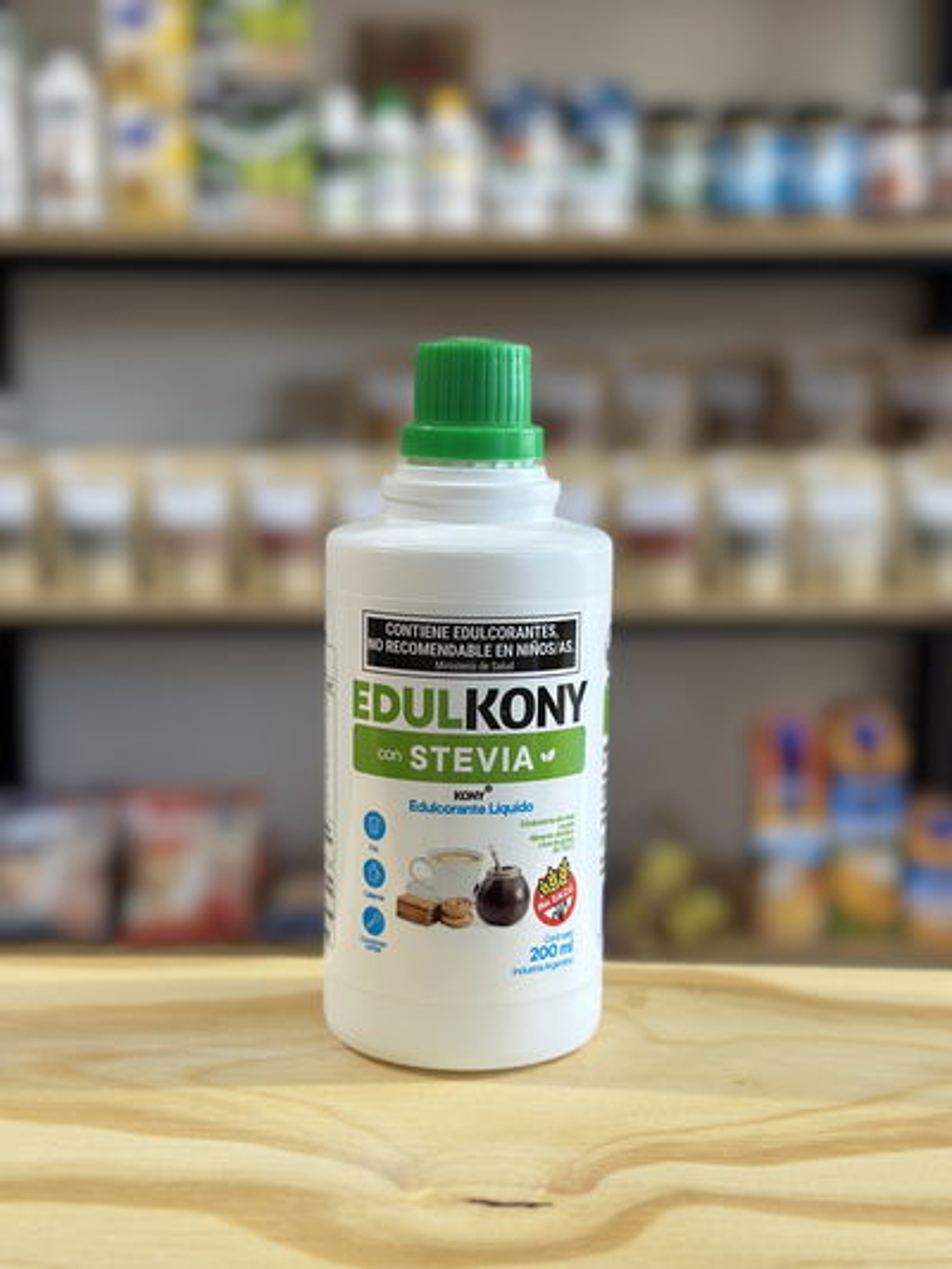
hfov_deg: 30.3
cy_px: 634
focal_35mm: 48
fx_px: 1759
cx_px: 476
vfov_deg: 39.6
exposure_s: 1/60
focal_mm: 6.86
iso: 125
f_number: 1.78
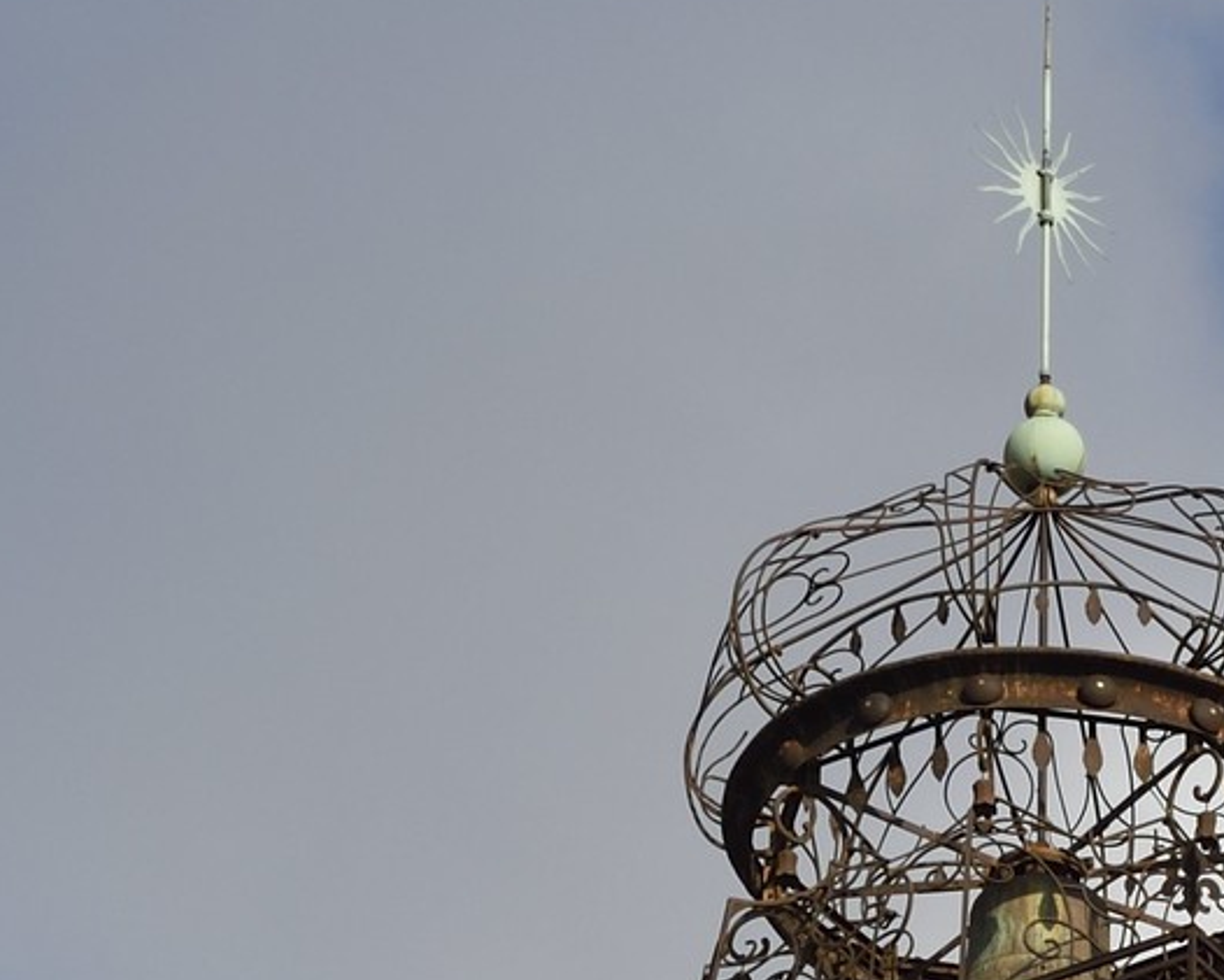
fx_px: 9638
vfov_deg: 5.6
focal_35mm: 266
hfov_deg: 7.3
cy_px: 2243
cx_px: 984
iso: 200
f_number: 14
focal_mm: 62
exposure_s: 1/250
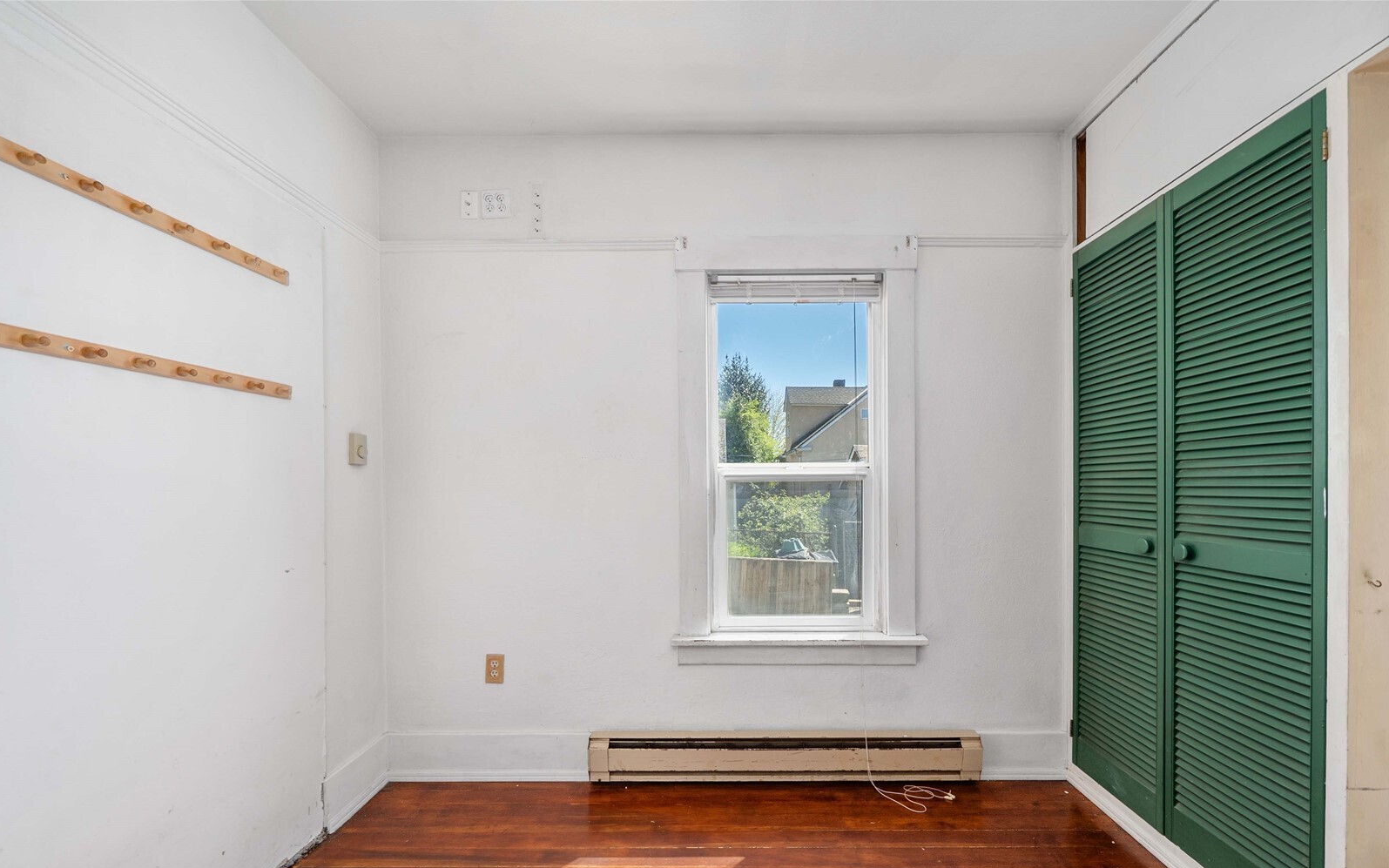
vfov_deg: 82.4
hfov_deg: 109.3
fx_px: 492
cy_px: 492
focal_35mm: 13
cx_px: 706
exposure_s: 1/30
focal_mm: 12
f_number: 6.3
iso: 500
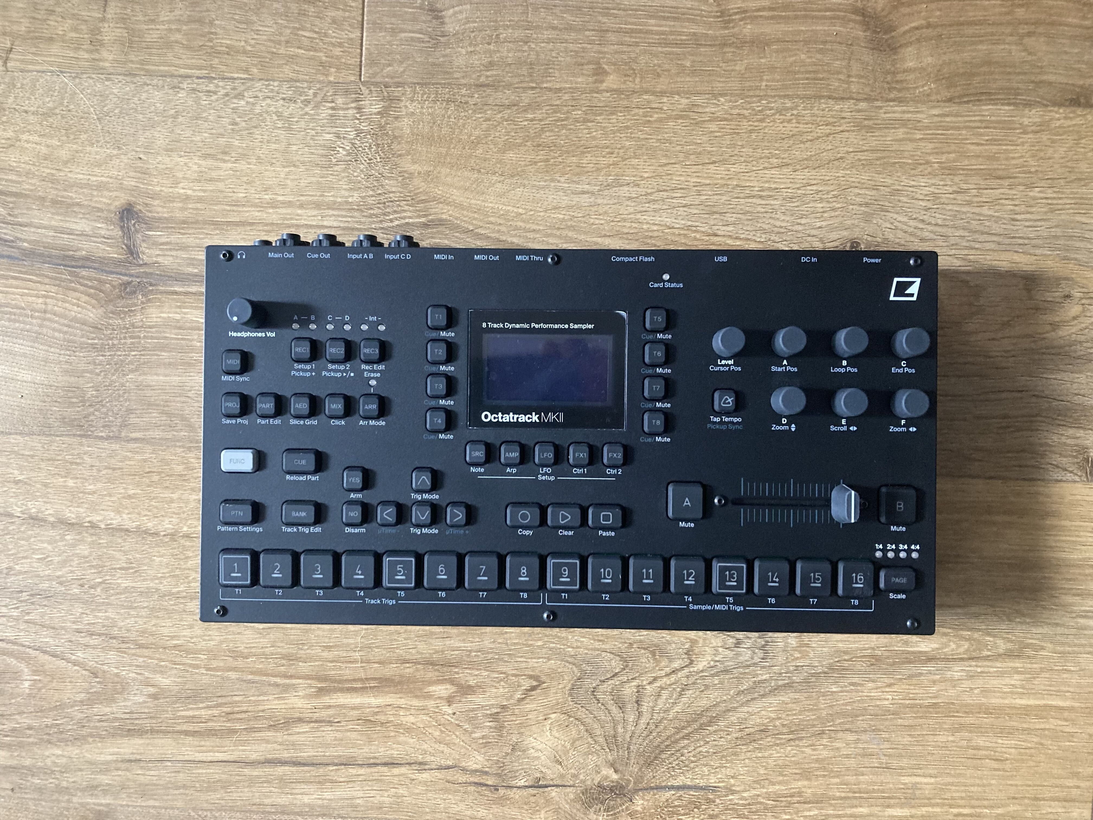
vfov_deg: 49.7
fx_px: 884
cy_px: 410
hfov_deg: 63.4
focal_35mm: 28
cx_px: 546
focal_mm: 3.99
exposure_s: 1/37
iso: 400
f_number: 1.8
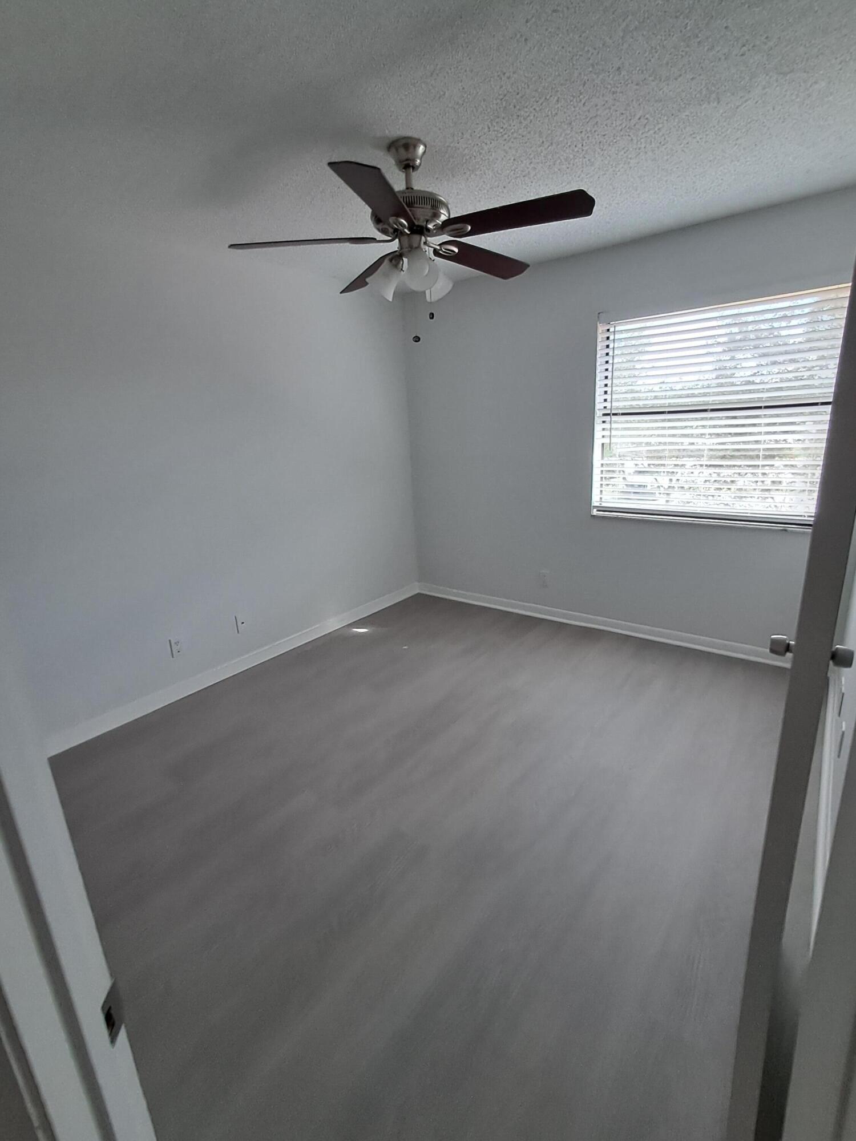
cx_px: 428
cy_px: 570
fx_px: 528
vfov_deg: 94.5
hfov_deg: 78.1
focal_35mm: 16
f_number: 2.2
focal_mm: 1.64
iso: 64
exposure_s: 1/120
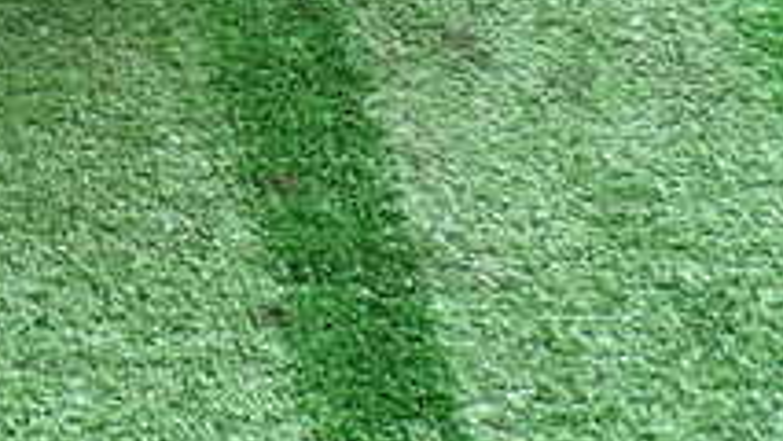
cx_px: -305
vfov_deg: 12.3
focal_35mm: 92
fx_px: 1911
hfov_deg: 20.6
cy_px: -283
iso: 200
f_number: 2.3
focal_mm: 5.4
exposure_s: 1/40
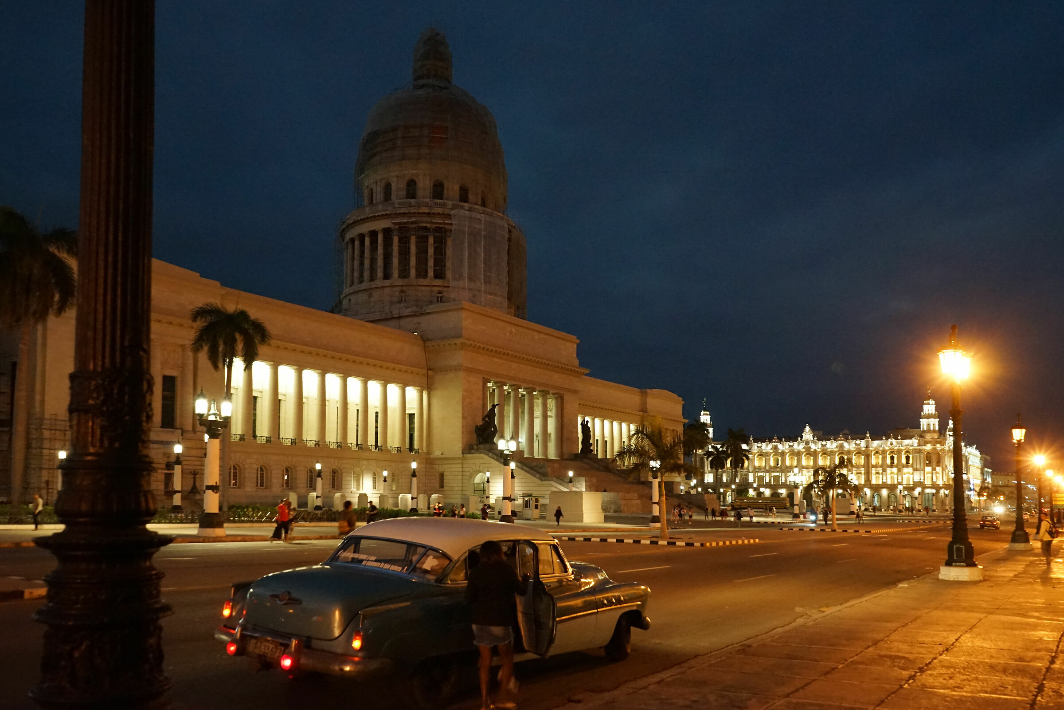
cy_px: 355
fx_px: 827
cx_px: 532
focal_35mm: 28
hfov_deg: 65.5
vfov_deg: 46.4
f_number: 6.3
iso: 6400
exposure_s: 1/15
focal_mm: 28
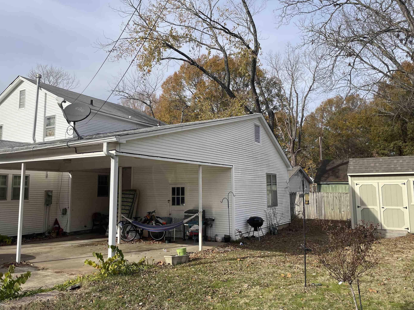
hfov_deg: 61.6
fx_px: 347
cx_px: 196
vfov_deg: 48.2
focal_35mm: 29
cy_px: 146
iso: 32
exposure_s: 1/3300
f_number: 1.6
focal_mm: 4.2
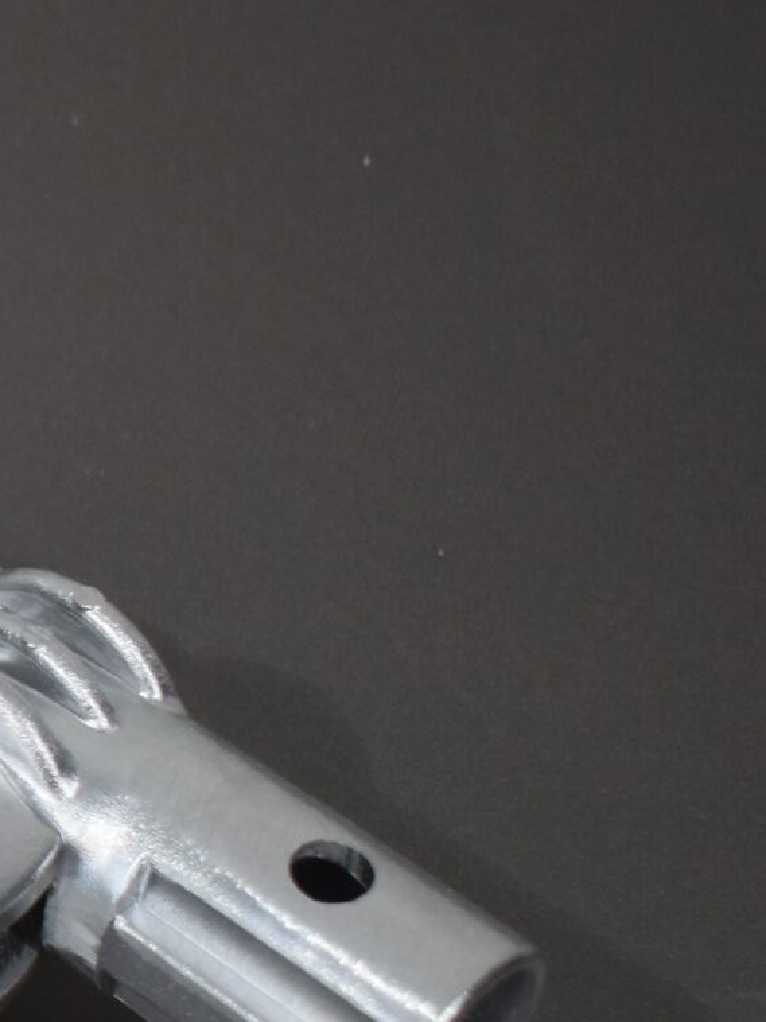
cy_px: 776
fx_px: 4309
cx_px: -817
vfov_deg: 13.5
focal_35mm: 146
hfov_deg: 9.4
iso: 720
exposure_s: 1/250
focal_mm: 30
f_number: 4.2
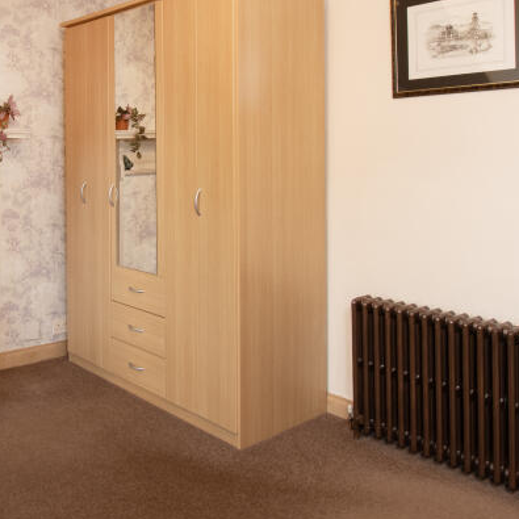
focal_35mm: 33
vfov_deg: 49.1
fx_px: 560
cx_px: 135
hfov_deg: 48.0
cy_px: 184
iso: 320
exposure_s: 1/5
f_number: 9
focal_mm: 10
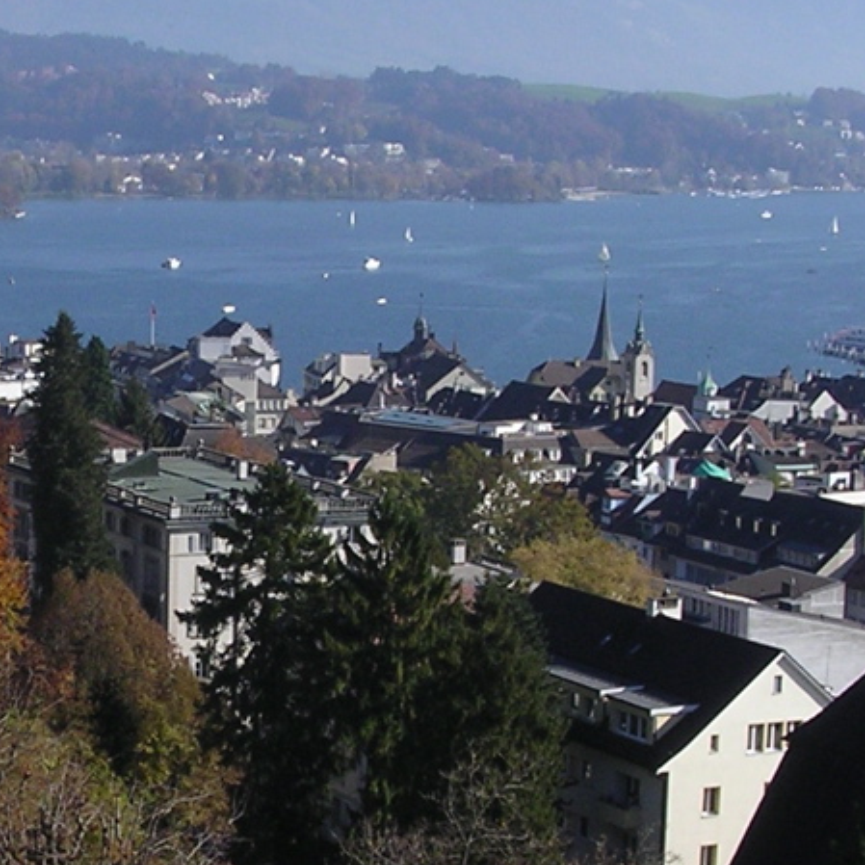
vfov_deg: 17.0
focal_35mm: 102
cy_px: 629
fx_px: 2884
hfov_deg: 16.9
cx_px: 107
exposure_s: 1/270
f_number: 5.6
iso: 100
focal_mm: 5.8
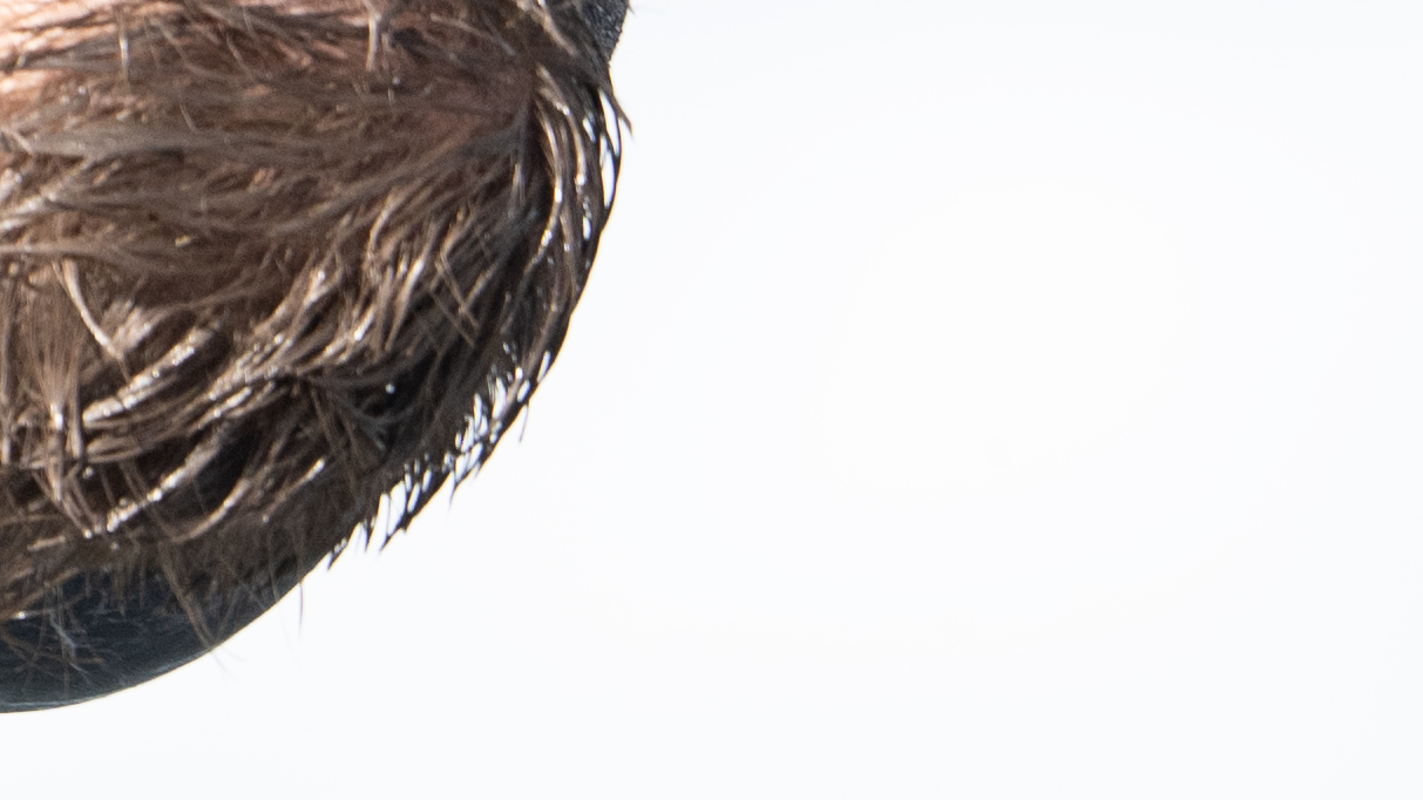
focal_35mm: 2853
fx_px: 107638
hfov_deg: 0.8
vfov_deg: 0.4
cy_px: -1831
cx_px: 529
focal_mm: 400
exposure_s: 1/1600
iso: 320
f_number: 4.5
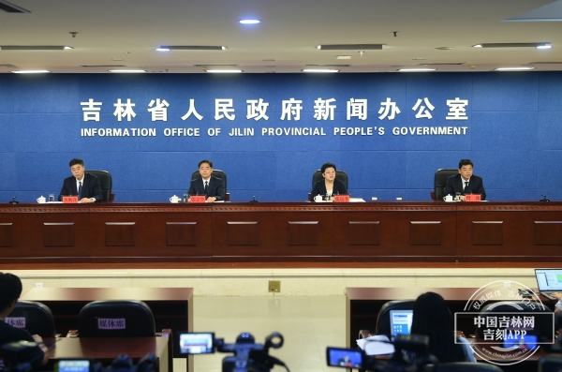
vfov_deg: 36.7
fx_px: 561
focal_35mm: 36
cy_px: 186
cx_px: 281
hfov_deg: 53.2
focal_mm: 36
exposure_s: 1/80
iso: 800
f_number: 3.5
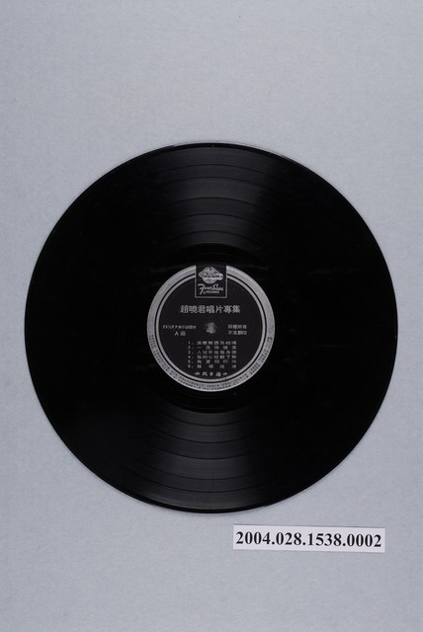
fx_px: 1161
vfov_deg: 30.5
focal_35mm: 66
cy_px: 316
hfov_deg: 20.7
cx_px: 212
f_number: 11
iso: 200
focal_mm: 44
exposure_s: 1/60
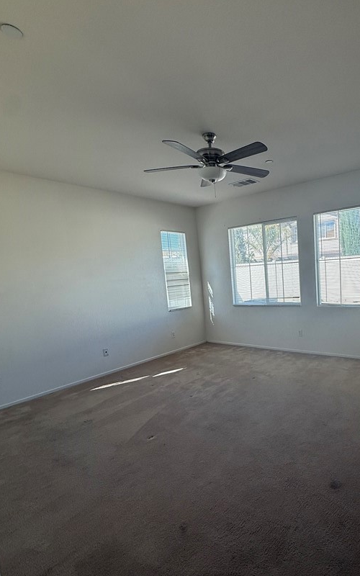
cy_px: 305
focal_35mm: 19
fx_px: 298
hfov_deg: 58.7
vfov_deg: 87.9
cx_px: 273
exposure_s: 1/240
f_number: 2.2
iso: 64
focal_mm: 2.22
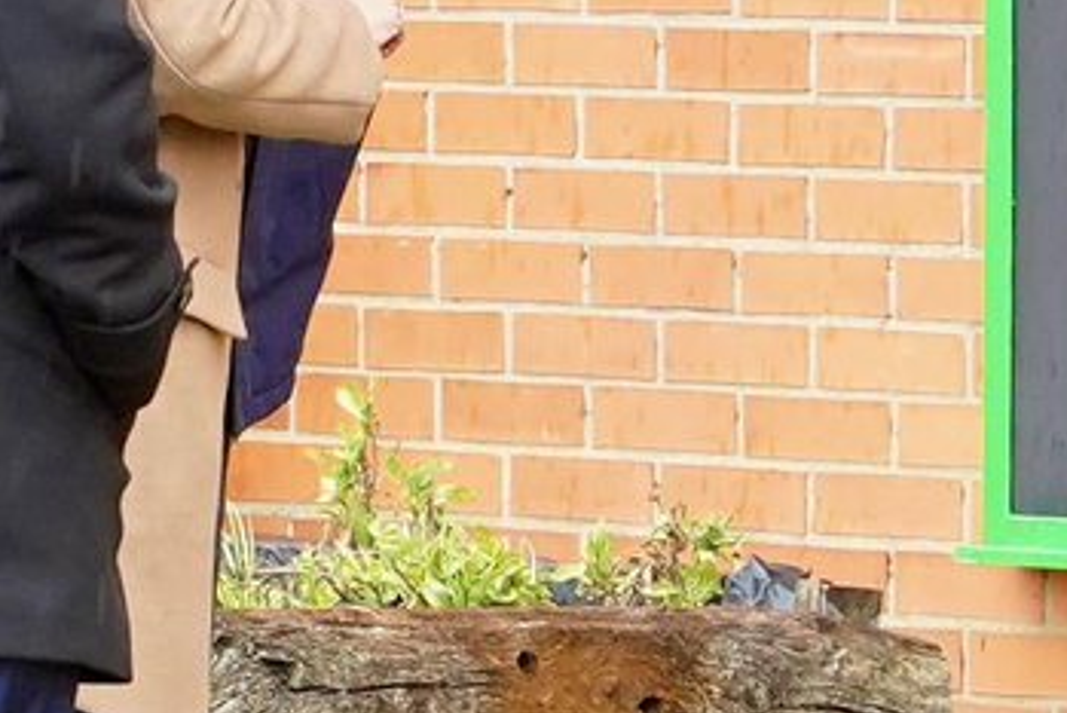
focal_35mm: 601
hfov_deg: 3.4
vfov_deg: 2.3
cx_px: 217
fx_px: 17819
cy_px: -124
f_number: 5.6
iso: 1600
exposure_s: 1/200
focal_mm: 70
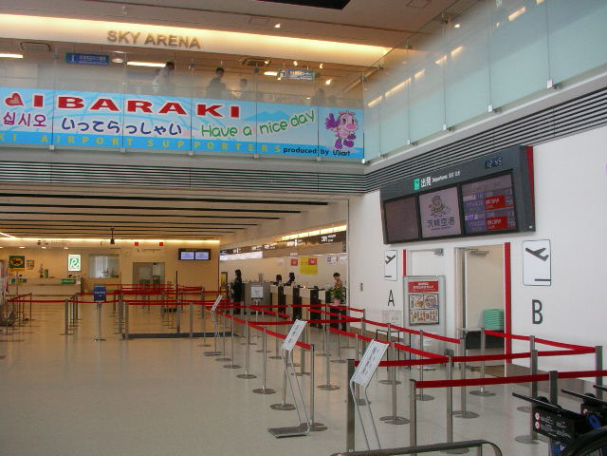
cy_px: 228
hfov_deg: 50.1
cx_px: 304
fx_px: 649
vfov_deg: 38.7
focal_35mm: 37
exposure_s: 1/20
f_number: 2.8
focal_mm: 5.7
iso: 100
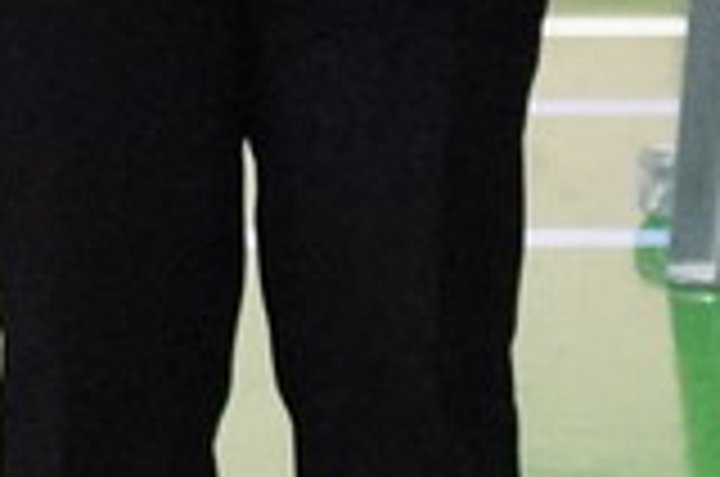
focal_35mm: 337
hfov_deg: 6.1
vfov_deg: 4.0
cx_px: 126
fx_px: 6727
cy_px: -538
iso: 10000
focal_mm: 28
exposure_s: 1/1000
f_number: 2.8
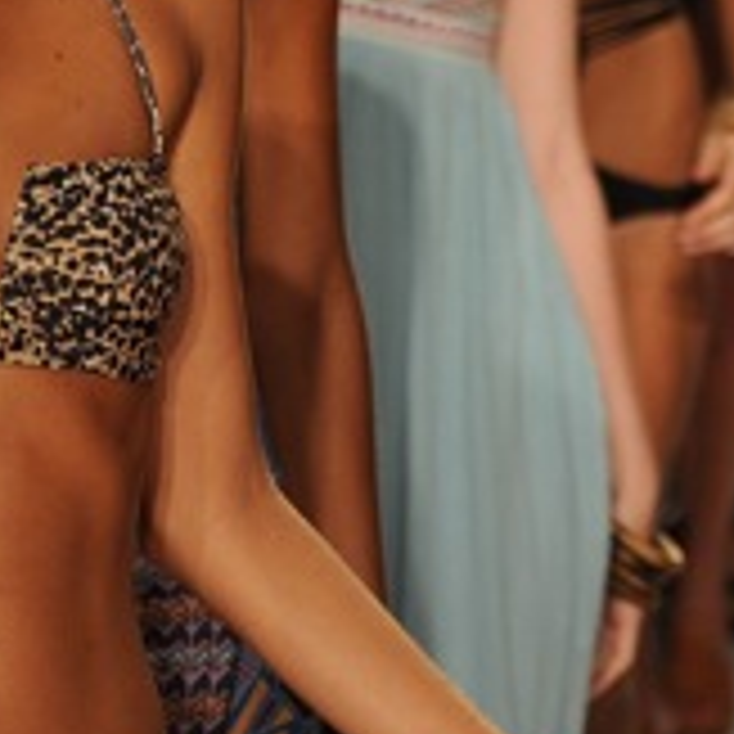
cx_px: 878
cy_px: -43
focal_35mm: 400
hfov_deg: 4.4
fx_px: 9596
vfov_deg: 4.4
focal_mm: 120
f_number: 4.8
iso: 1000
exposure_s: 1/320
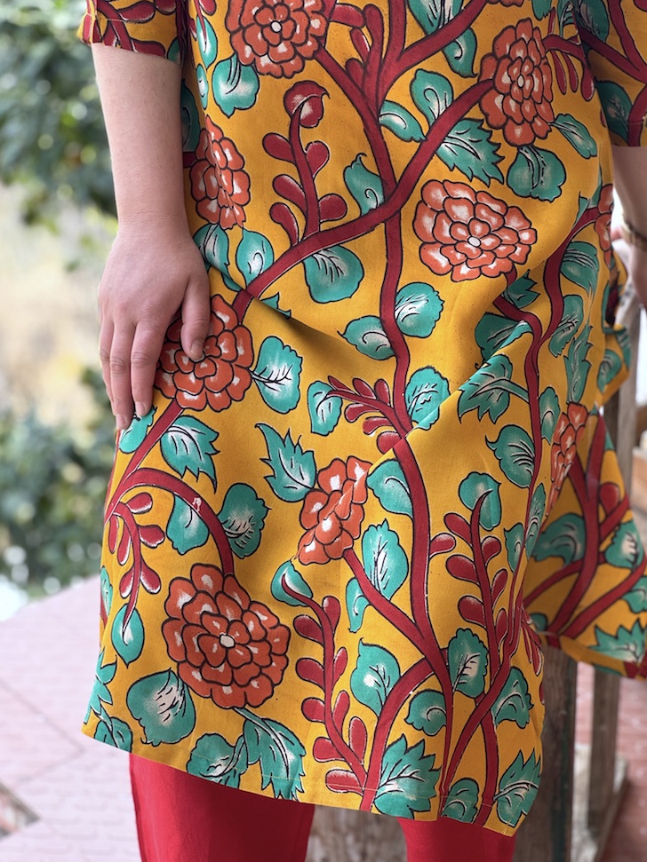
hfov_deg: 18.7
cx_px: 325
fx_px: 1969
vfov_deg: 24.7
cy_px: 432
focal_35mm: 79
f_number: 2.8
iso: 32
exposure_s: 1/99
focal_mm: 9
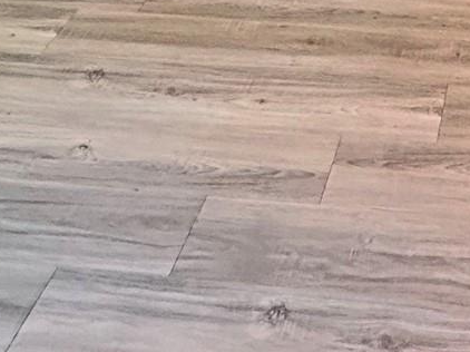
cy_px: -263
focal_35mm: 68
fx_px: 923
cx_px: 482
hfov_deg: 26.8
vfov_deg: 17.8
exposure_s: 1/60
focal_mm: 2.22
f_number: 2.2
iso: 320
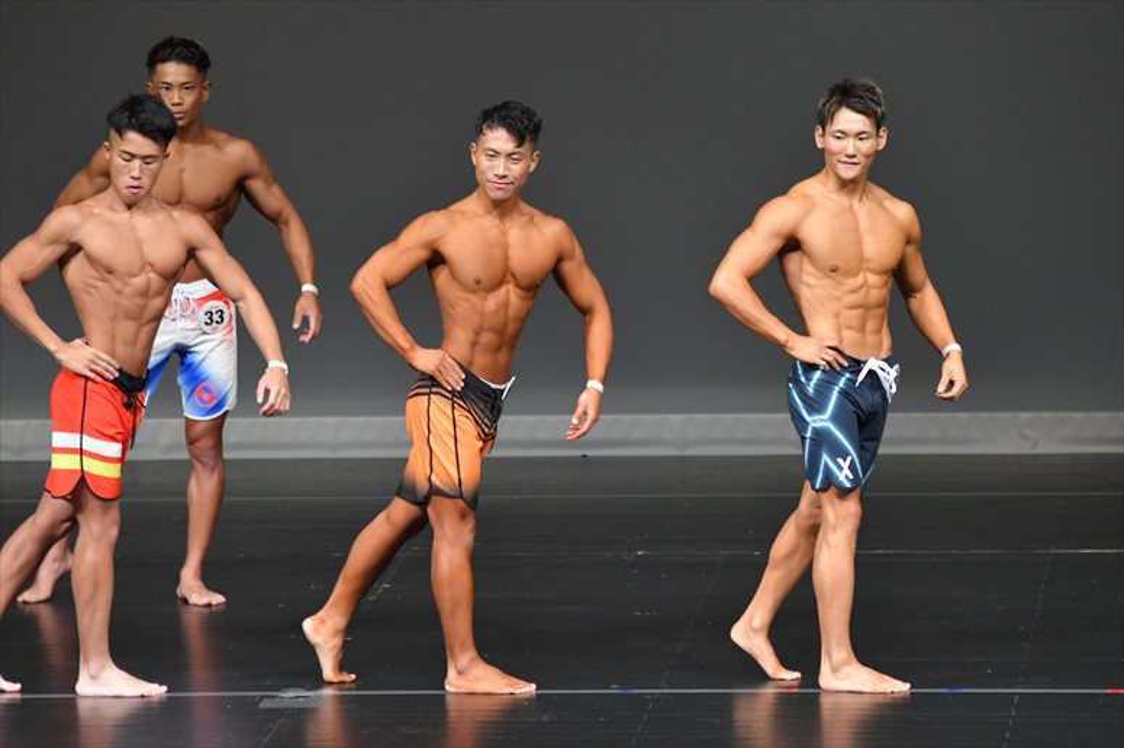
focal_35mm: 315
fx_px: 9830
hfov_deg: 6.5
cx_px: 562
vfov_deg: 4.4
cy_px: 374
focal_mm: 210
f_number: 5.6
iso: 4000
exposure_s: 1/400
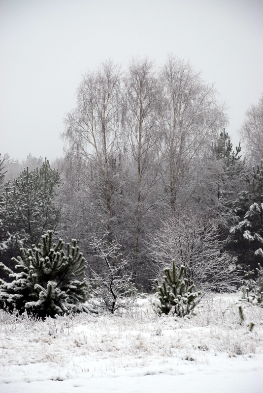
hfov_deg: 8.7
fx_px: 1724
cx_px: 132
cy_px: 196
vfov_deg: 13.0
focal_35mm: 158
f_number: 9
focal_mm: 105
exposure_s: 1/125
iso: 400
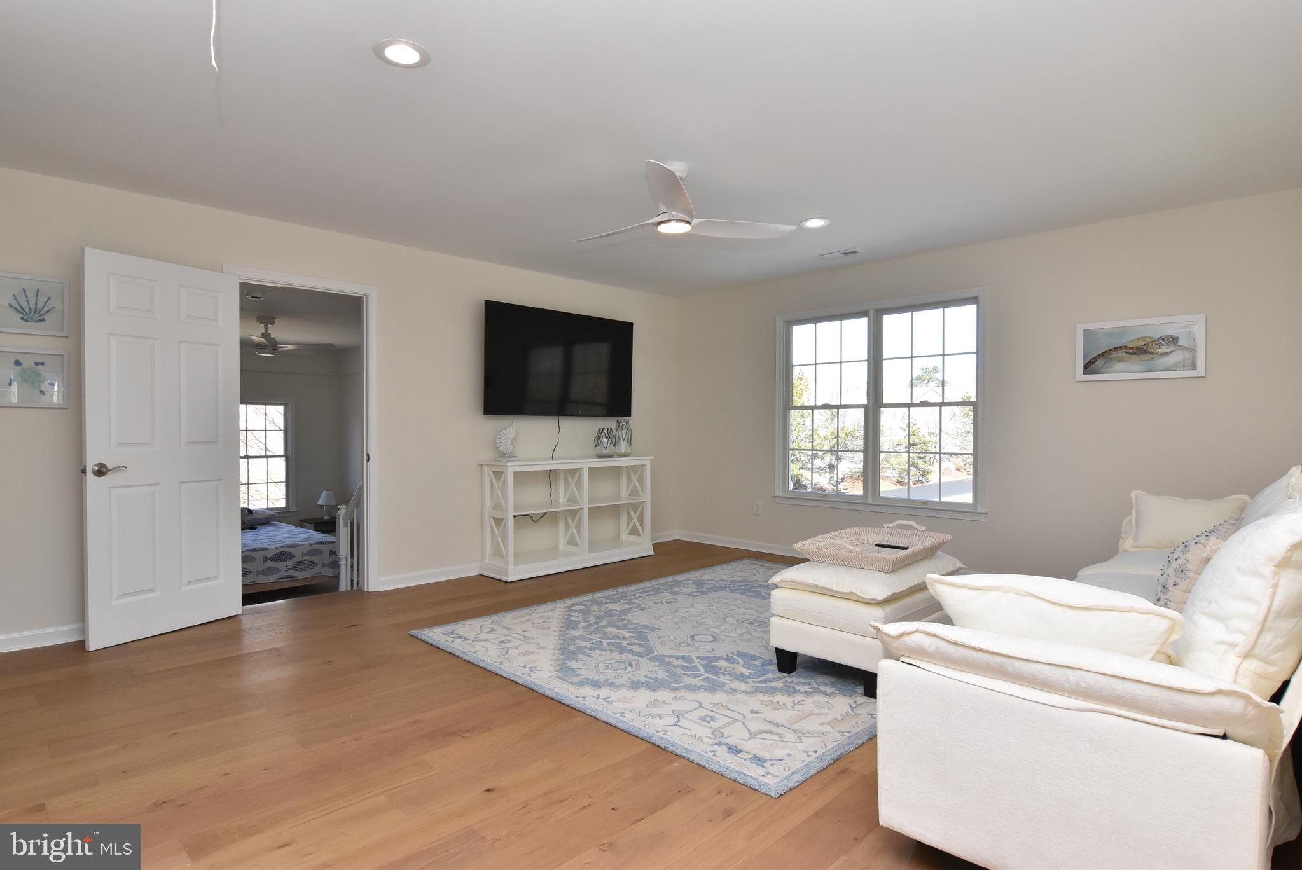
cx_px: 651
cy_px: 435
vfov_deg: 67.5
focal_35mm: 18
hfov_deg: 90.0
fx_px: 651
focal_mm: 12
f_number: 13
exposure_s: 1/125
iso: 800
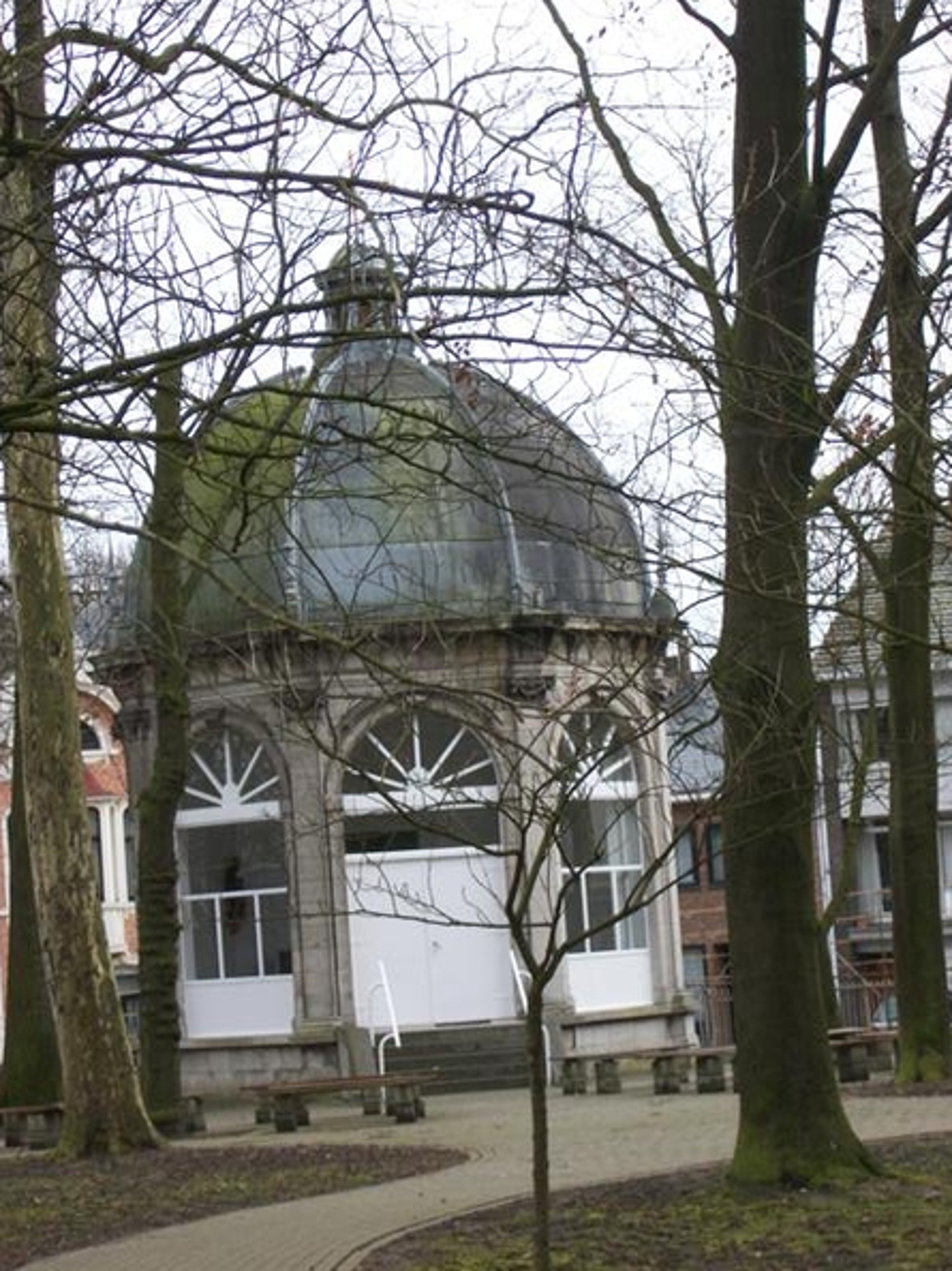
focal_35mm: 97
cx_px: 477
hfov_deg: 15.2
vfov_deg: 20.2
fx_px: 3559
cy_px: 631
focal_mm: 17.1
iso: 99
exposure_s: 1/125
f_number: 5.2
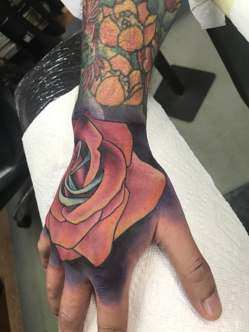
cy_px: 166
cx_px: 124
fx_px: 269
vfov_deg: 63.4
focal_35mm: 28
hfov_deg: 49.7
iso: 40
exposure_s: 1/30
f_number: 1.8
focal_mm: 3.99
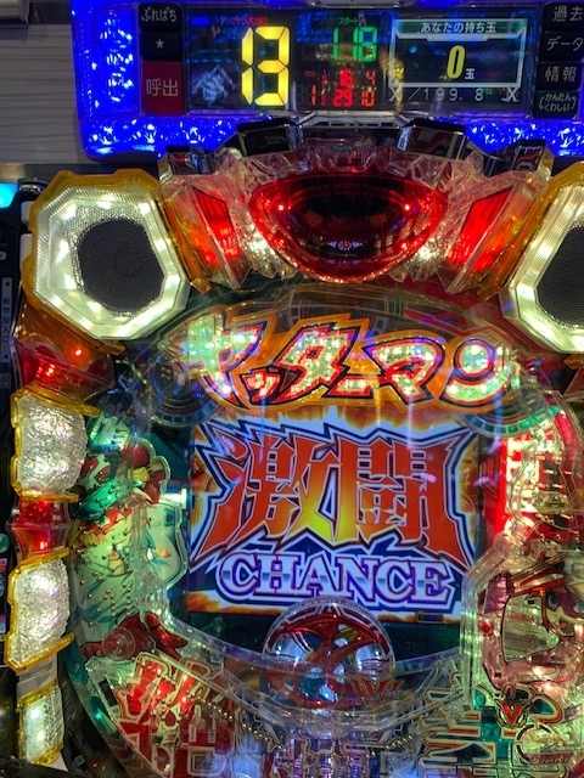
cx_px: 292
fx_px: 585
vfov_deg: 67.3
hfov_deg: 53.1
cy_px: 389
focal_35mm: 26
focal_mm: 4.25
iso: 50
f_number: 1.8
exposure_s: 1/100
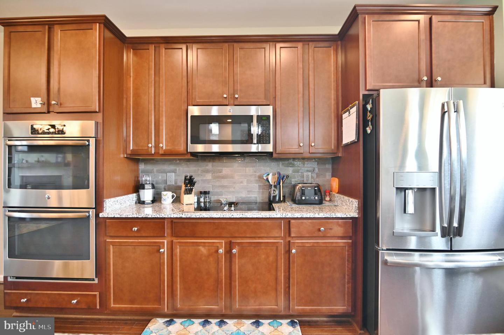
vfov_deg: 73.7
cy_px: 168
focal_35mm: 16
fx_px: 224
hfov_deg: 96.8
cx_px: 252
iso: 900
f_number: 2.8
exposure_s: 1/125
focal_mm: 16
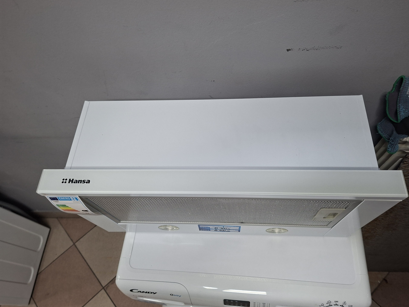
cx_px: 213
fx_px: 284
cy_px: 152
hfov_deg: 71.6
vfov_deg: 56.8
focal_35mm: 24
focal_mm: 5.54
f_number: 1.8
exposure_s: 1/50
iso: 200
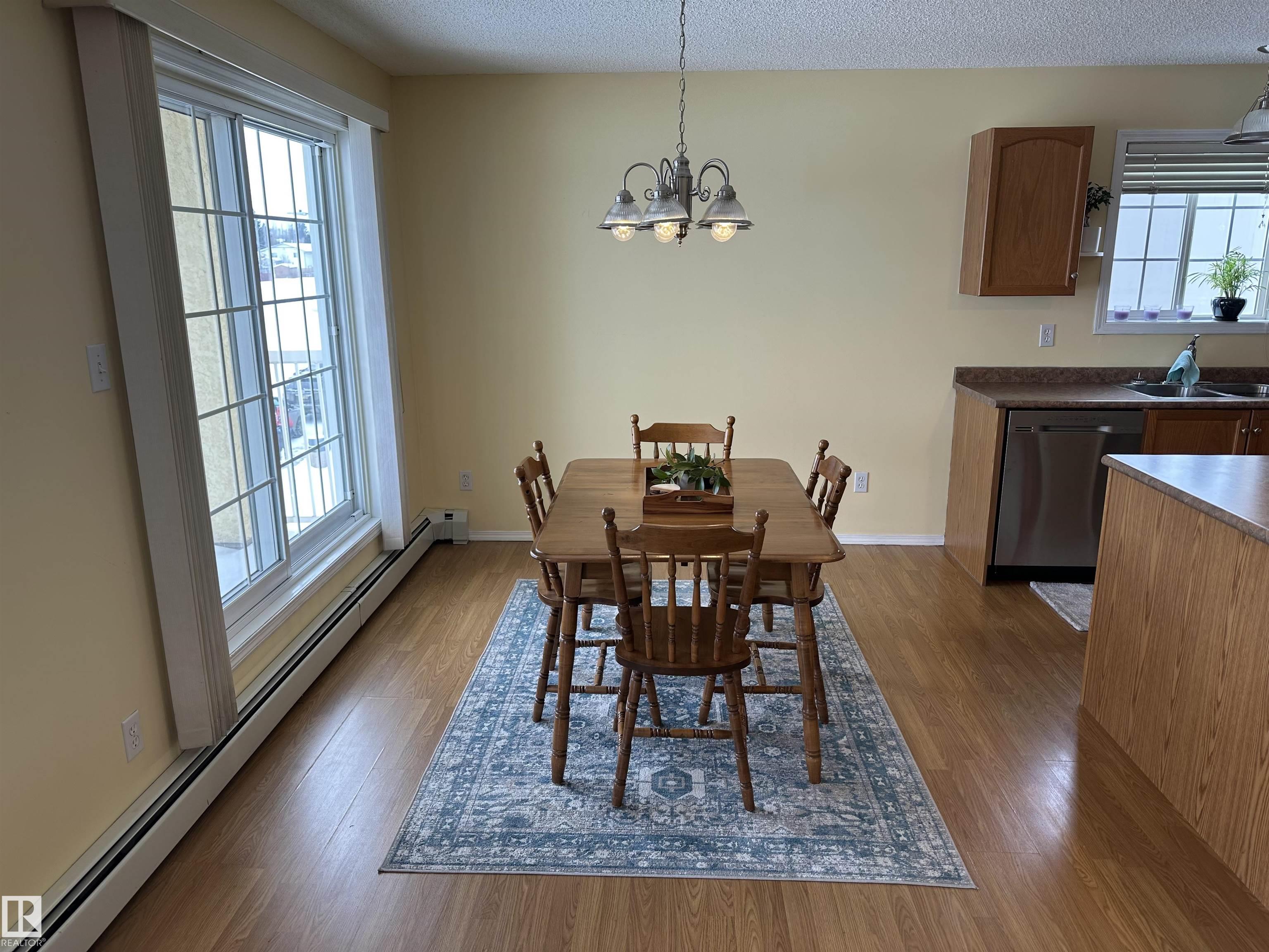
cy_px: 476
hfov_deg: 71.6
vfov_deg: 56.8
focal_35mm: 24
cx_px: 634
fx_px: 880
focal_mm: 6.86
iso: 64
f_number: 1.78
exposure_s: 1/121
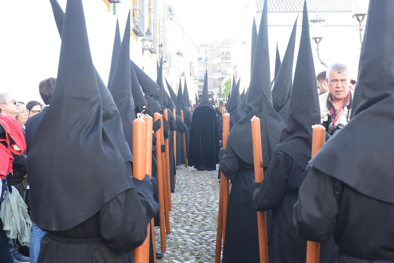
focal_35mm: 50
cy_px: 132
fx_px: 547
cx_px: 197
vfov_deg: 27.0
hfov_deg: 39.6
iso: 1600
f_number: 8
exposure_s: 1/200
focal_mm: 50
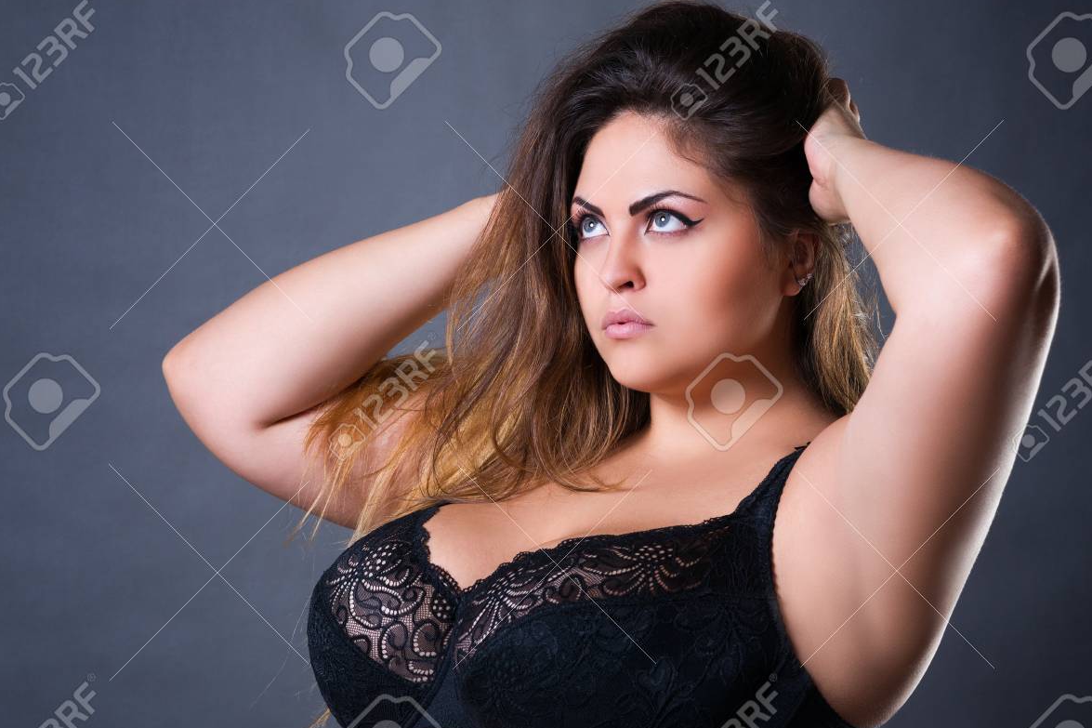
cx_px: 556
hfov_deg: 24.5
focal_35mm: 83
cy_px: 364
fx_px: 2517
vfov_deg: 16.4
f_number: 8
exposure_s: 1/125
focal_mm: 75
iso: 200
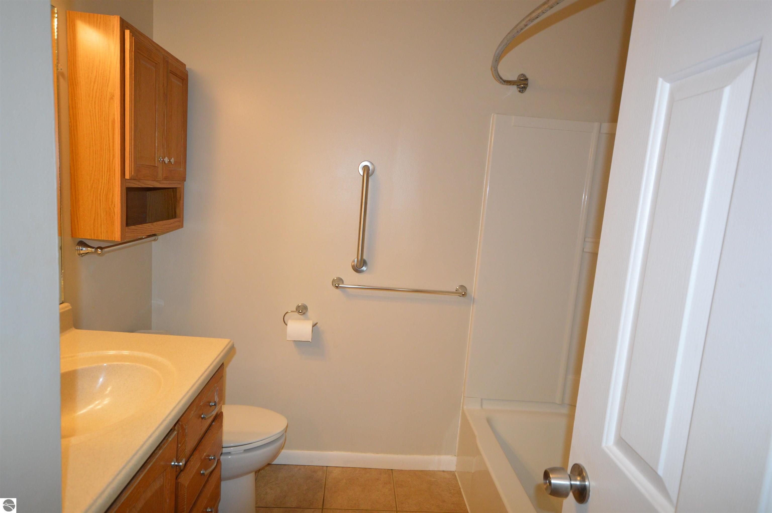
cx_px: 386
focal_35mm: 21
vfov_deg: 59.4
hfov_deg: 81.3
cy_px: 256
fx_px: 450
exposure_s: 1/60
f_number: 4.8
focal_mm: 14
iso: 800
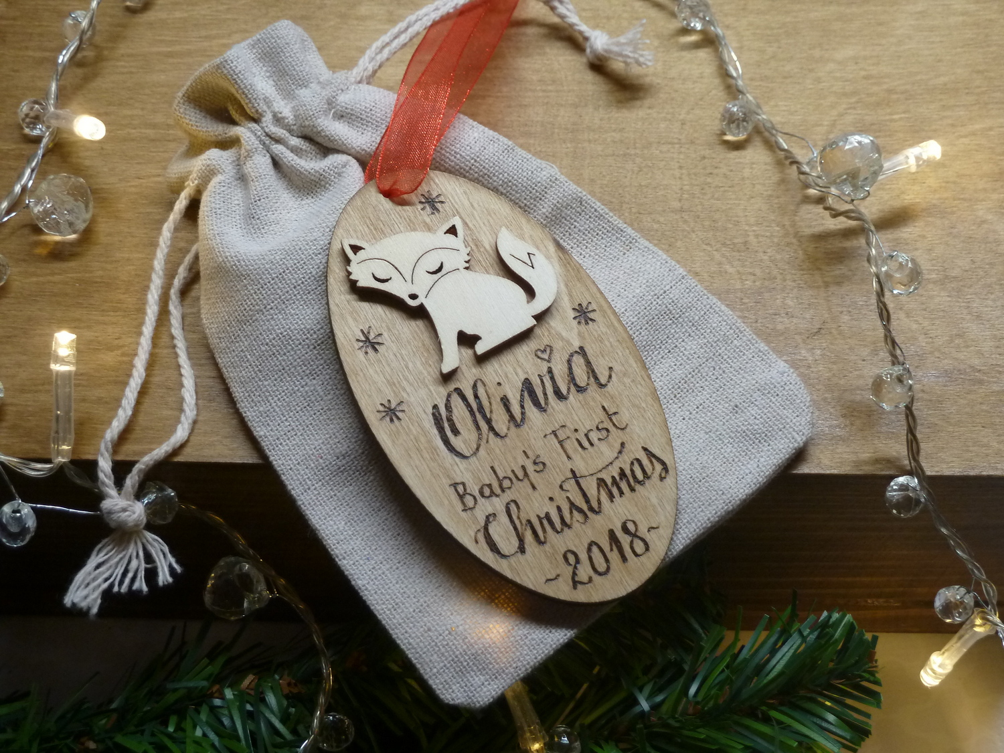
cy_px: 376
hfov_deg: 30.7
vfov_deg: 23.3
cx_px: 502
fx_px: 1827
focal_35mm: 63
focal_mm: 10.3
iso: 200
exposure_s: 1/40
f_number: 4
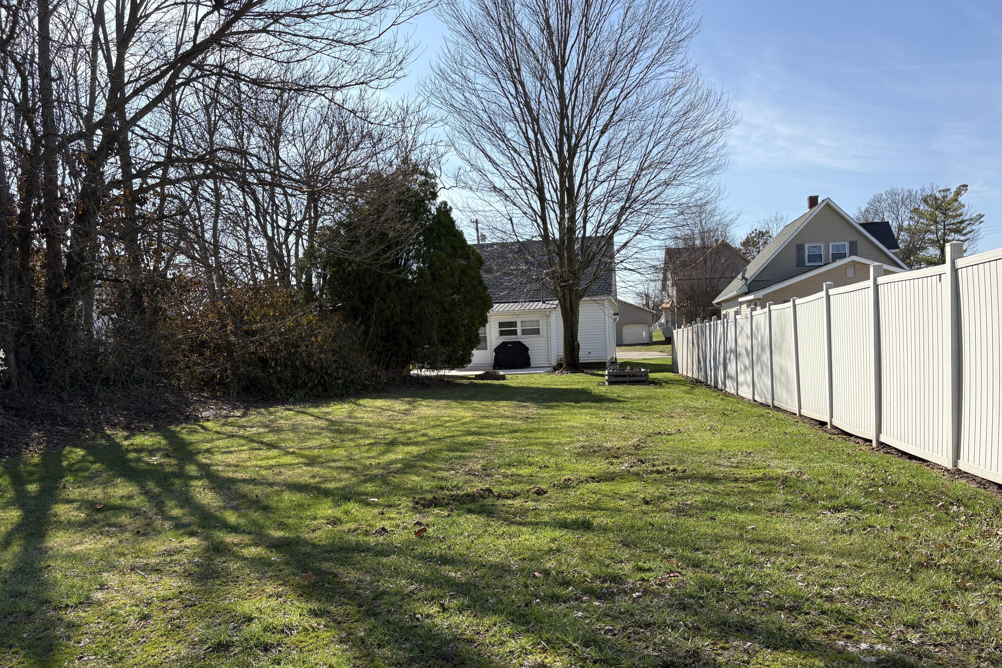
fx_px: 779
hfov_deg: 65.5
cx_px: 508
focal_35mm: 28
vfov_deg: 46.3
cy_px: 377
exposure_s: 1/2747
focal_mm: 5.96
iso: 50
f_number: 1.6
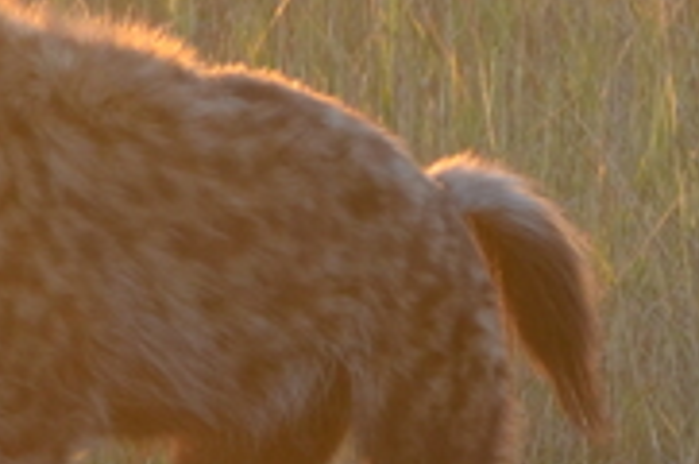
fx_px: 13975
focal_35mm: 721
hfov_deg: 2.9
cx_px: 977
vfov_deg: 1.9
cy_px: 124
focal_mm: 68
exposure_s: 1/125
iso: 280
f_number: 5.6
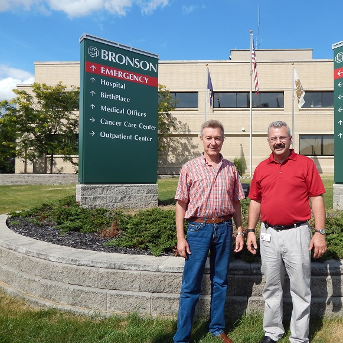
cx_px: 234
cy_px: 172
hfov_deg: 55.9
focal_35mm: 28
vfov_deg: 57.3
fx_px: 314
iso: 125
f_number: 6
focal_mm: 4
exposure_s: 1/500
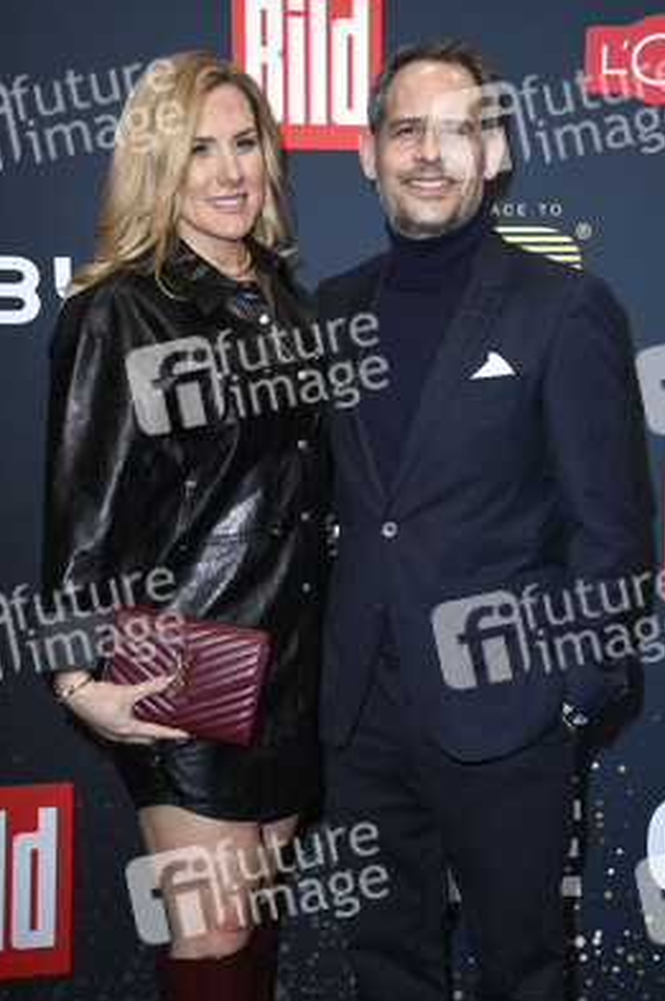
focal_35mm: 59
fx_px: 1639
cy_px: 502
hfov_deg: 22.9
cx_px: 331
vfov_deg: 34.0
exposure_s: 1/250
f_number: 5.6
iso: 320
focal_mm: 58
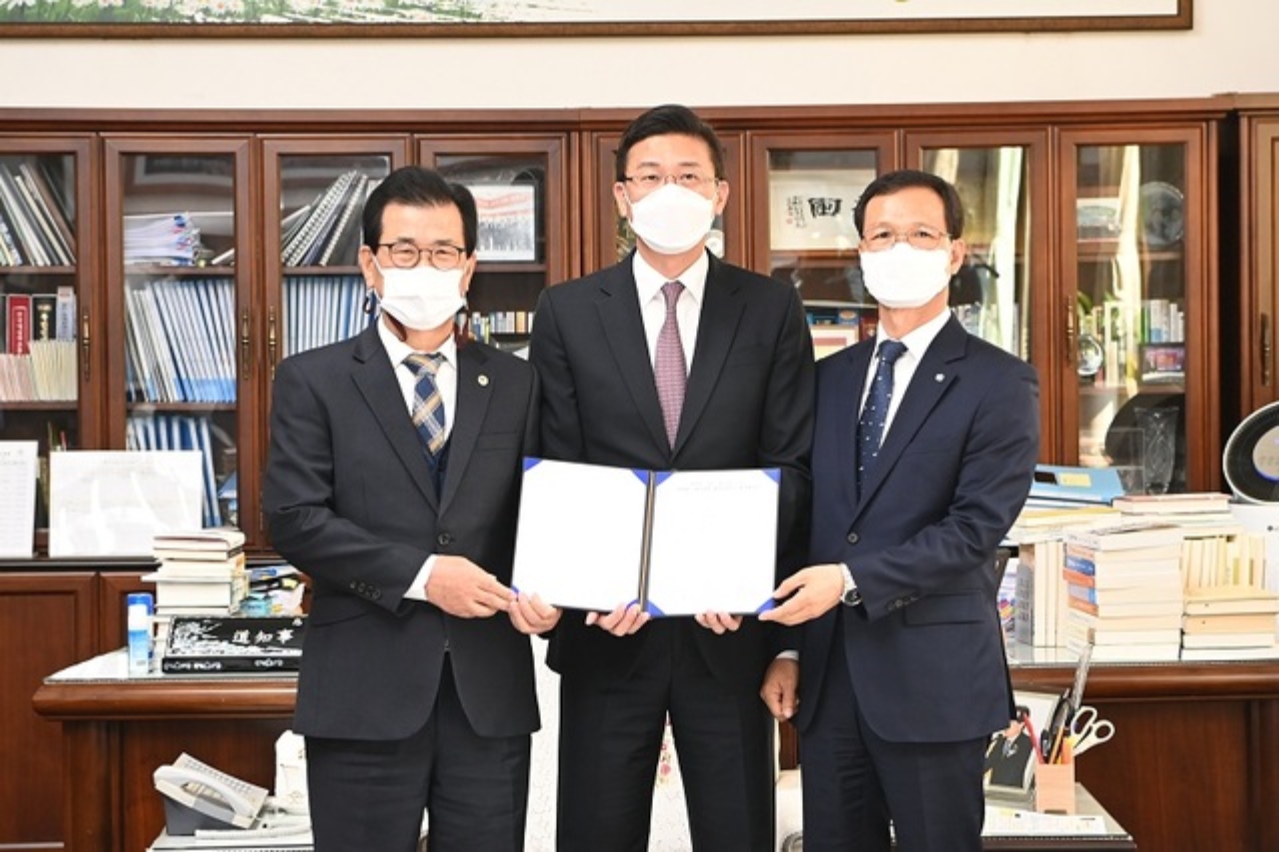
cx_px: 640
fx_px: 3730
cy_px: 426
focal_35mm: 105
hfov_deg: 19.5
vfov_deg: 13.0
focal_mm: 70
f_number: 4.5
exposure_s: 1/250
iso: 2500
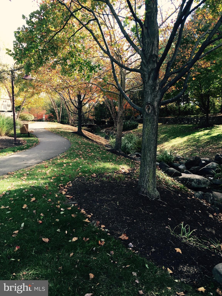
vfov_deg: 61.7
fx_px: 248
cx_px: 111
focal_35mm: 29
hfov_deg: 48.2
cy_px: 148
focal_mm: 4.15
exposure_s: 1/194
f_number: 2.2
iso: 32
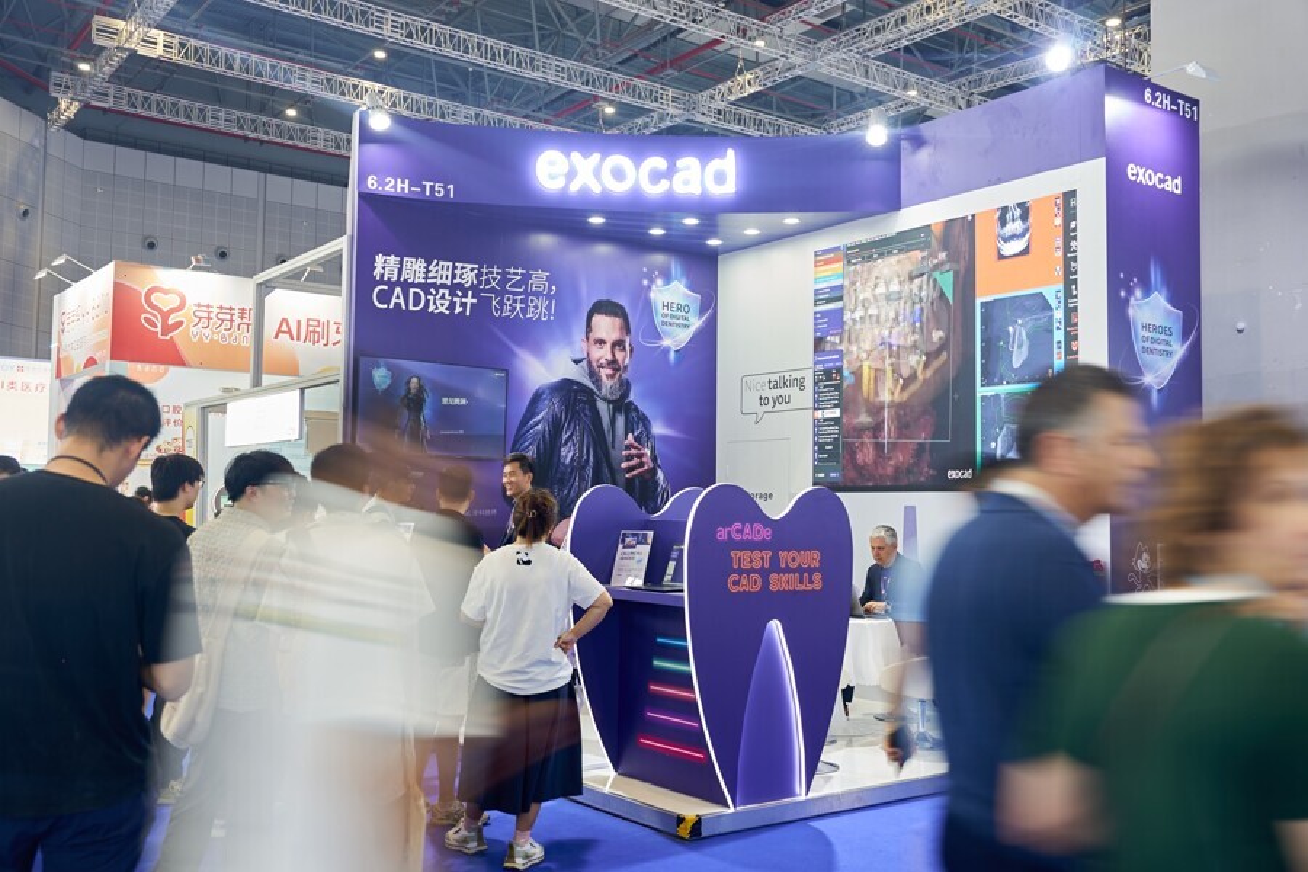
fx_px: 1199
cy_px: 436
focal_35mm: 33
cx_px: 654
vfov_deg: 40.0
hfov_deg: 57.2
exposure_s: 1/6
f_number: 4
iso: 40
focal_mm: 33
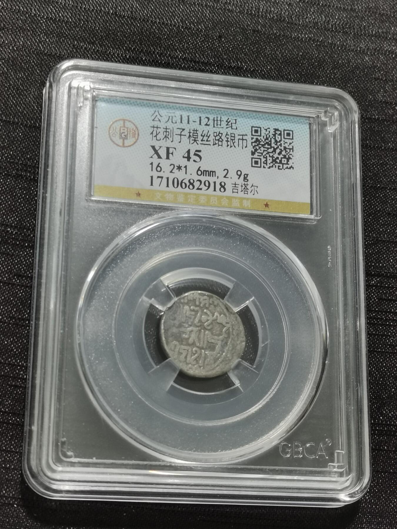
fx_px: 1055
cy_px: 264
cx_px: 198
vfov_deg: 28.2
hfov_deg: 21.3
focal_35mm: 69
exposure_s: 1/100
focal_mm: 5.58
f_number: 1.8
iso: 80
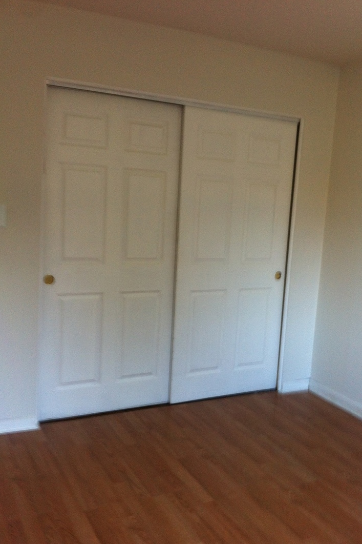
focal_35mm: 37
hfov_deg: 35.9
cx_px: 202
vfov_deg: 51.9
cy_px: 275
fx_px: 558
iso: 100
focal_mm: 3.85
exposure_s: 1/15
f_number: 2.8
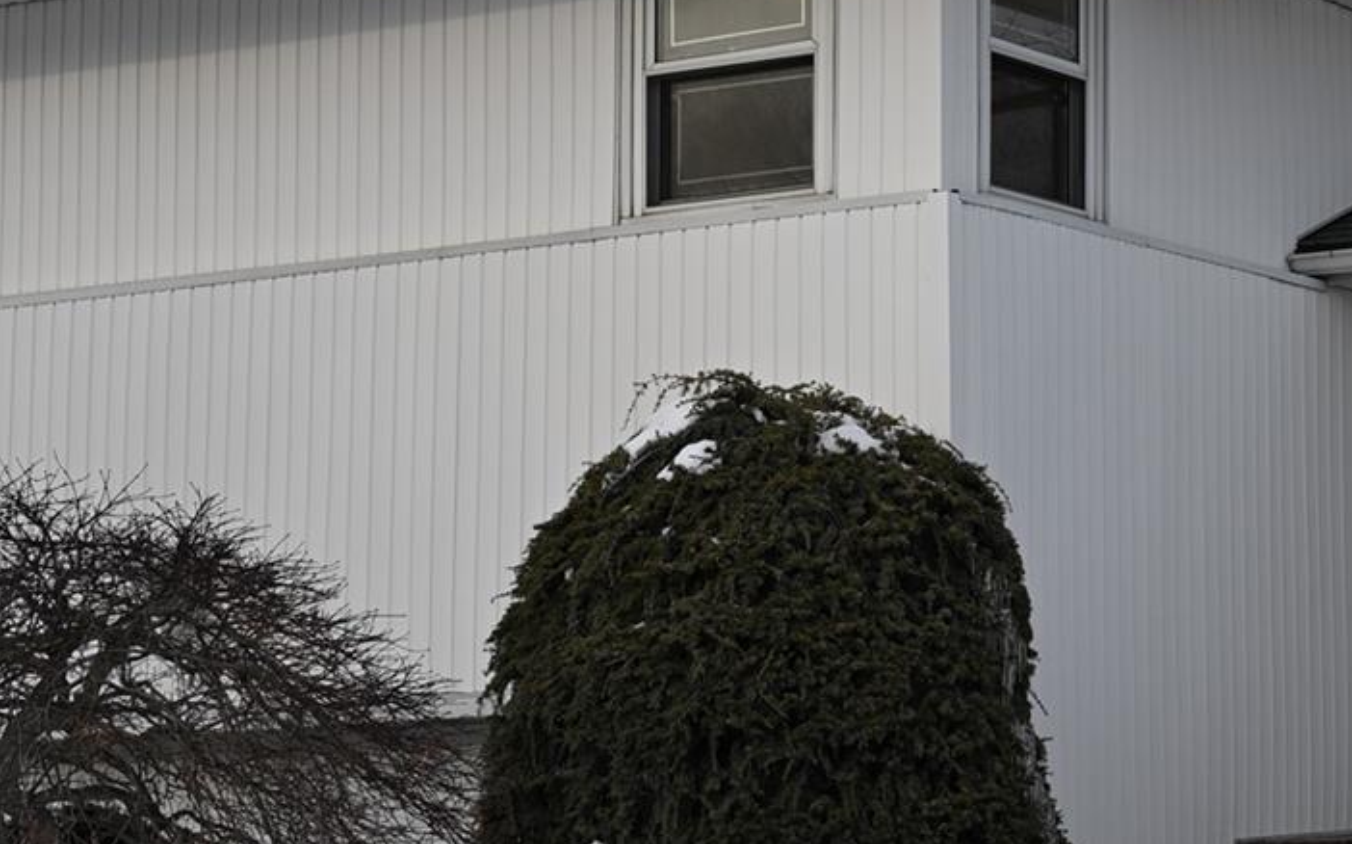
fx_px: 4383
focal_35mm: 119
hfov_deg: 17.1
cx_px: 1381
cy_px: 240
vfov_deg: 11.0
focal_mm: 40
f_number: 6.3
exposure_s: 1/320
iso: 100
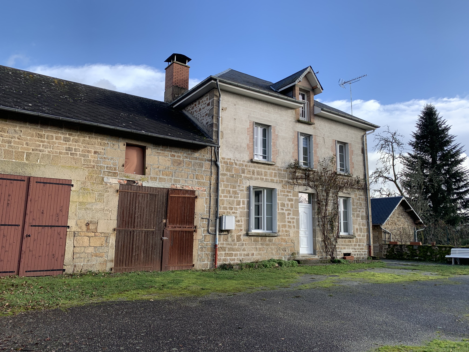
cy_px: 176
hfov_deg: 67.3
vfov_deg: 53.1
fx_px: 352
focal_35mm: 26
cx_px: 234
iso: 25
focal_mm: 4.25
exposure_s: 1/771
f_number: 1.8
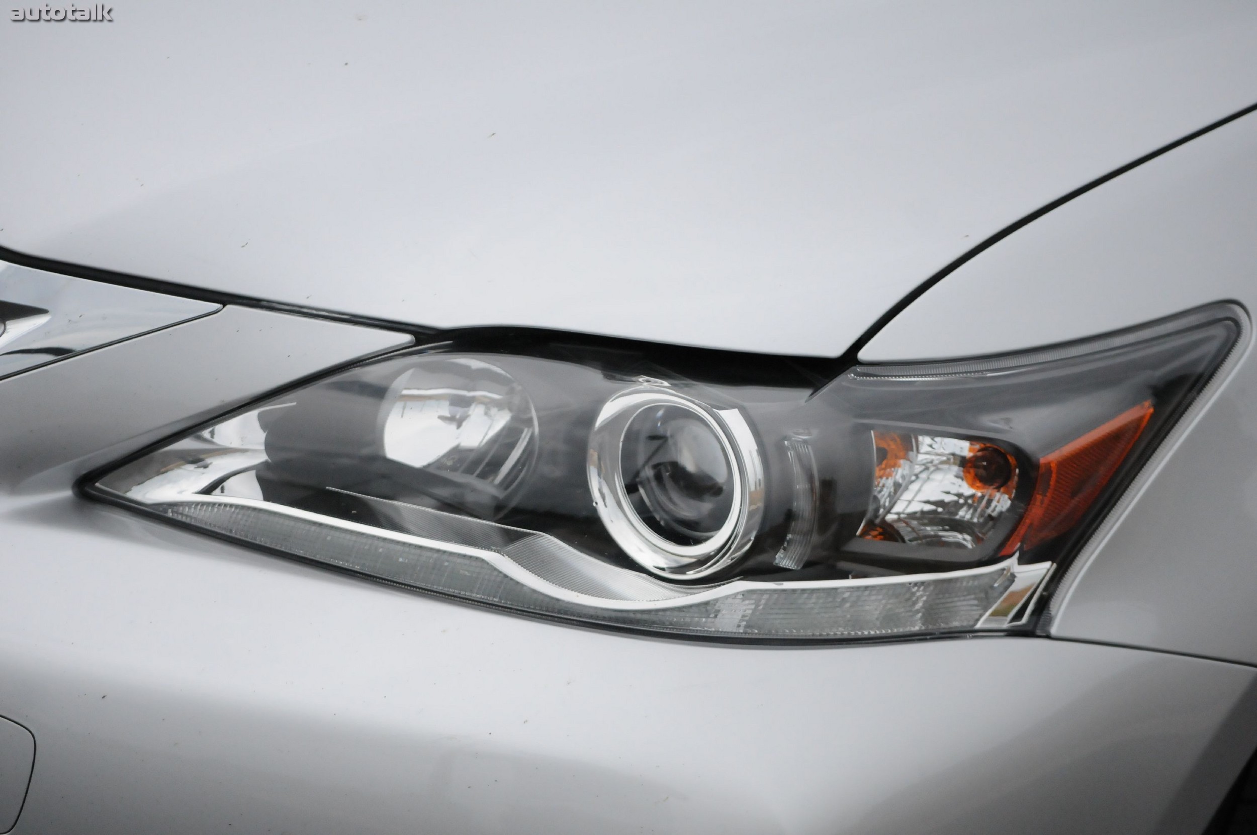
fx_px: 2877
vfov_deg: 16.5
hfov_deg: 24.6
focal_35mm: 82
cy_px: 418
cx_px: 628
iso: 2000
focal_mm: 55
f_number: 4.5
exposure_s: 1/1000
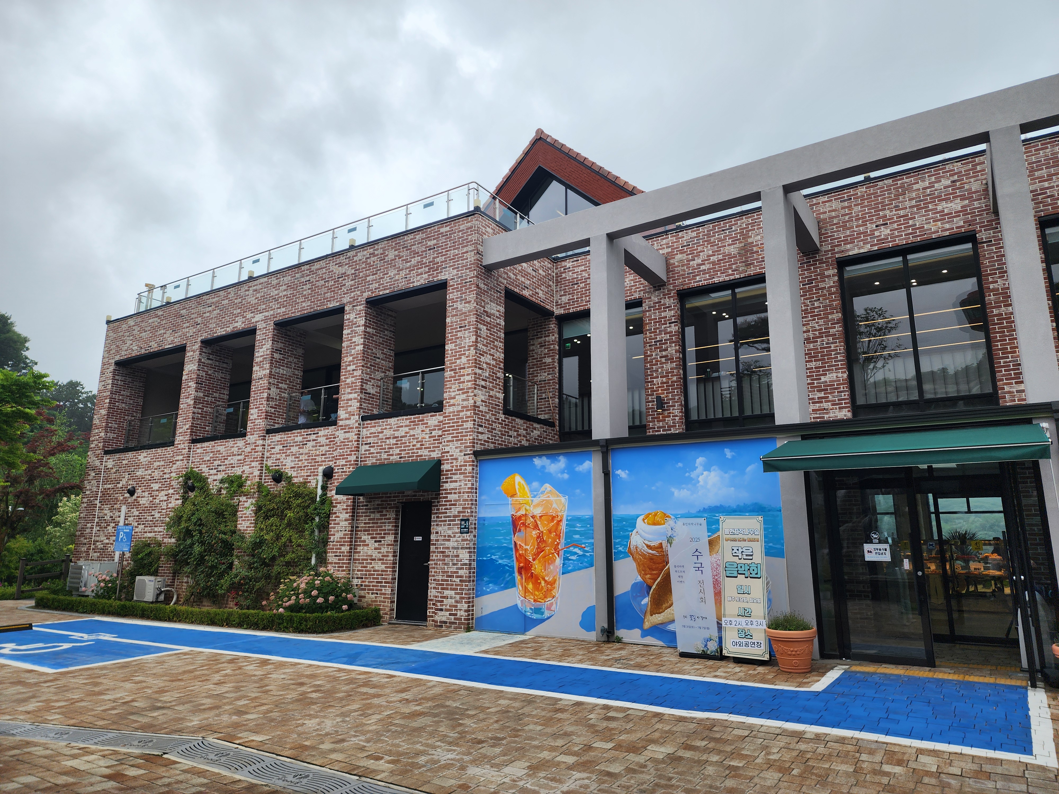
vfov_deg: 58.9
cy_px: 397
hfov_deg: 73.9
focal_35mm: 23
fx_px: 704
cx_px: 530
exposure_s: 1/485
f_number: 1.8
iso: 12
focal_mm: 6.4
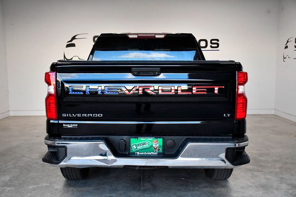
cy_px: 98
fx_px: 320
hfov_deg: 49.6
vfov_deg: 34.2
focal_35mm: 39
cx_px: 148
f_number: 4.5
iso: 2500
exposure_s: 1/1600
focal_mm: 26
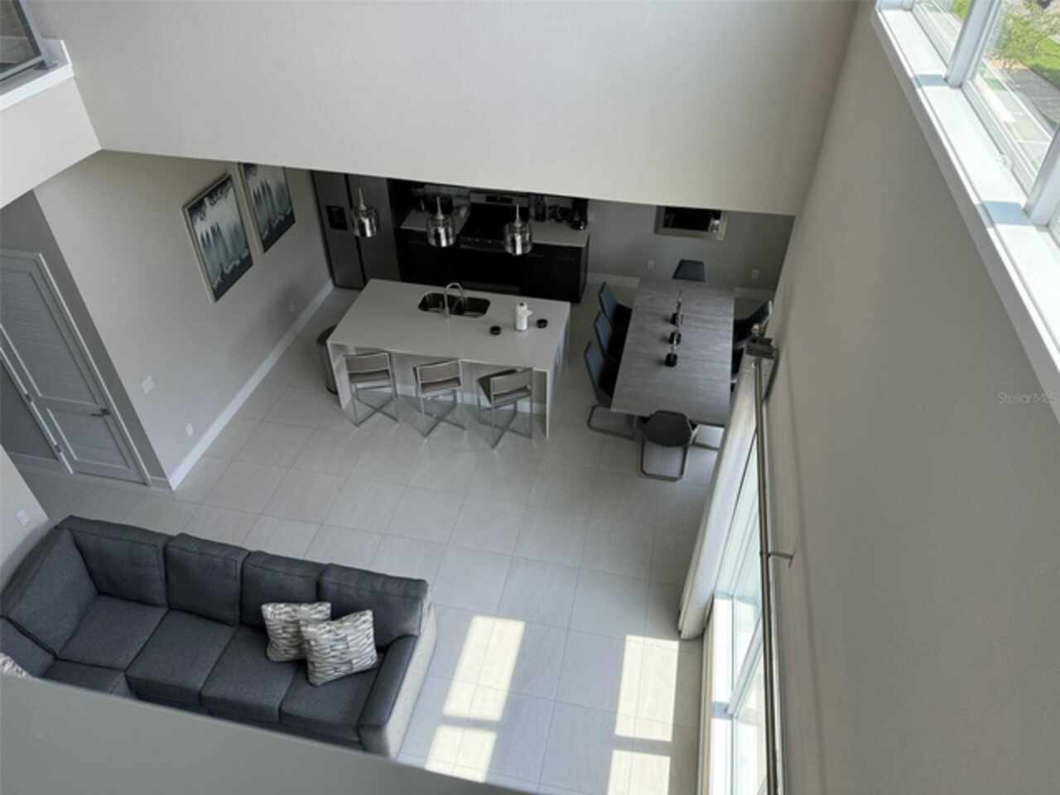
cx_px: 530
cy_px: 398
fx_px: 735
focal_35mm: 24
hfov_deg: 71.6
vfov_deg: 56.8
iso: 80
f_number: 1.78
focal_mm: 6.76
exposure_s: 1/414
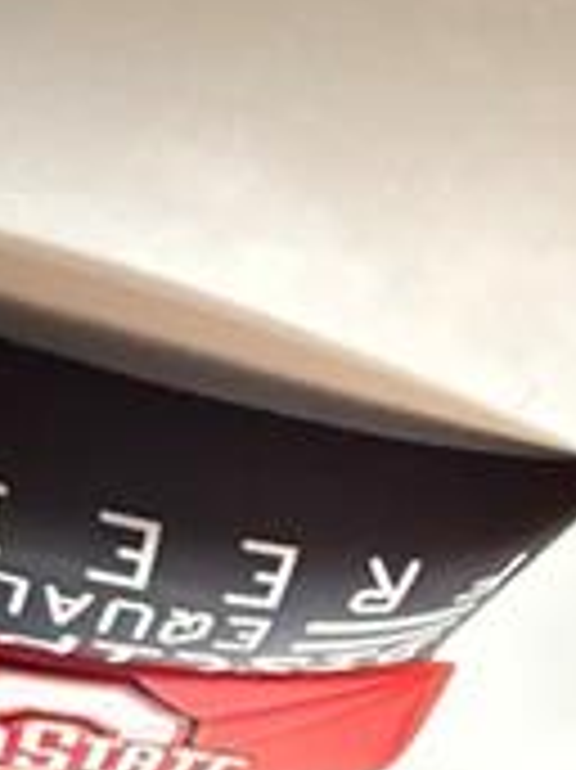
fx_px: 1399
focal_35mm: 63
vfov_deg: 22.0
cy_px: 1310
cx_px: 702
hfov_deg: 21.5
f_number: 2.2
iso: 2500
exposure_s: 1/20
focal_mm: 2.22
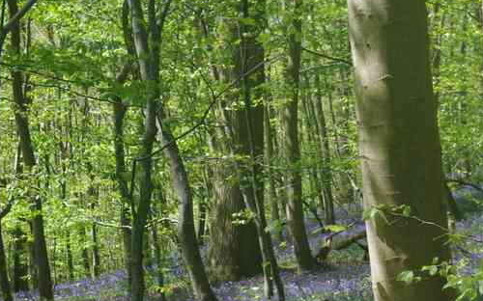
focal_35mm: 168
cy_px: 262
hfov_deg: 12.5
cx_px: 289
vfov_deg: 7.8
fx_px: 2211
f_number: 9
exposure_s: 1/100
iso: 400
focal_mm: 55
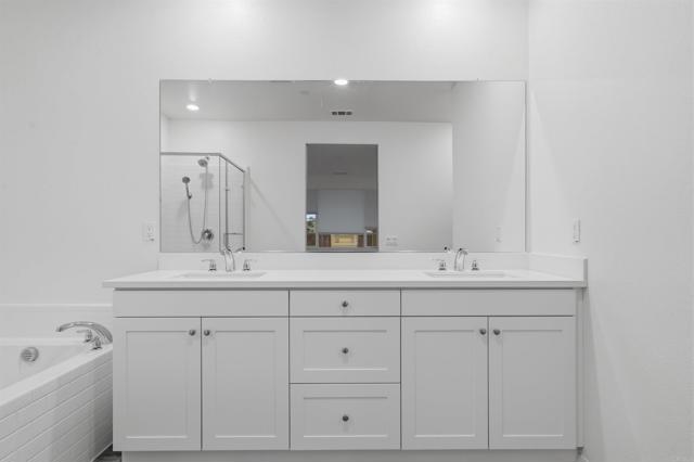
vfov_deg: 61.9
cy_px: 231
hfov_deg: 84.0
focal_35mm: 20
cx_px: 347
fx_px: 385
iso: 100
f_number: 9
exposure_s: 1/13
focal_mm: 20
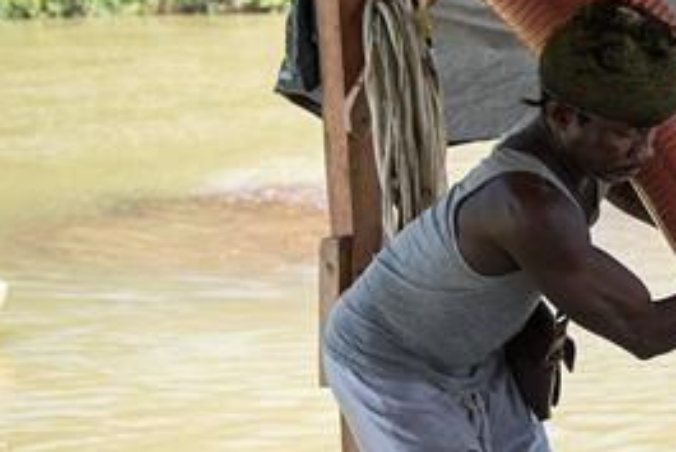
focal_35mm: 86
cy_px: 273
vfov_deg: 15.9
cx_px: 722
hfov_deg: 22.4
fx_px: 1616
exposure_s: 1/2000
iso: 400
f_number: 2.8
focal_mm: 35
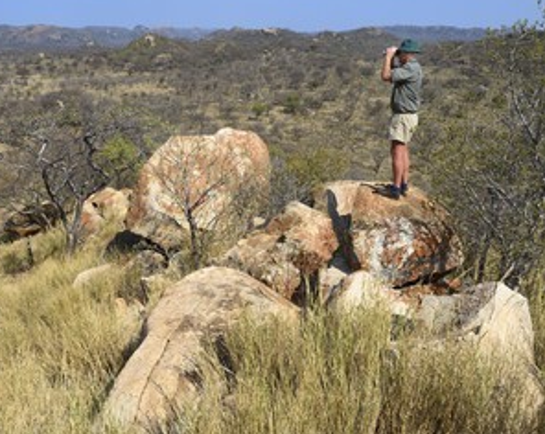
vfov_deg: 45.7
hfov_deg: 55.2
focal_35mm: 32
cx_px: 214
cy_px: 202
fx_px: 515
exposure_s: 1/320
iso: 400
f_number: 14
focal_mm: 24
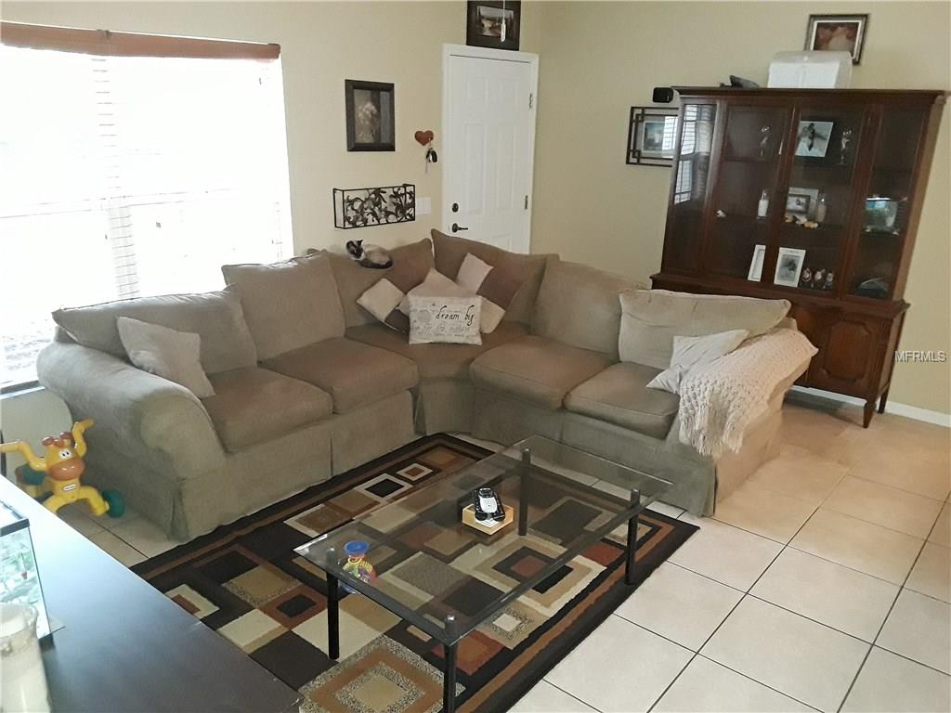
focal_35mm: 28
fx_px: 769
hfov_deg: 63.4
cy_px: 356
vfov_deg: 49.7
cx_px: 476
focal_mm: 2.9
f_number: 1.9
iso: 500
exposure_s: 1/15
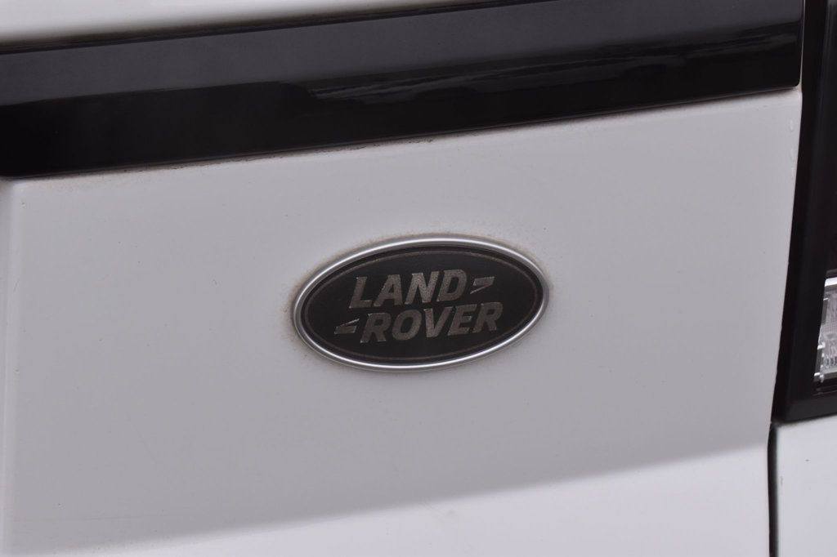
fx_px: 1813
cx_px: 418
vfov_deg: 17.5
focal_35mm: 78
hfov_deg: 26.0
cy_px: 278
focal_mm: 52
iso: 400
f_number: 9
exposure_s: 1/125
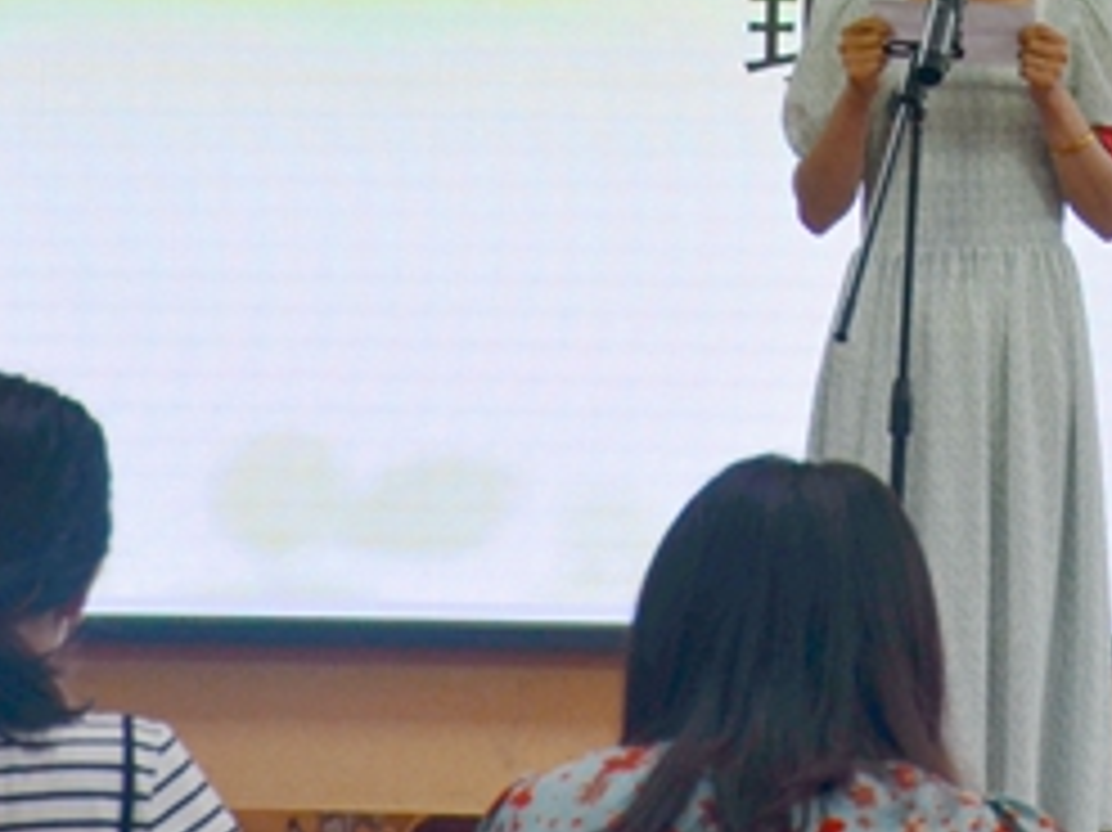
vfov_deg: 8.3
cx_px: 1013
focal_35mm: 177
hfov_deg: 11.1
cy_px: -286
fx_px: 5683
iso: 200
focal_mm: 38
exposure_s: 1/125
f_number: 5.6
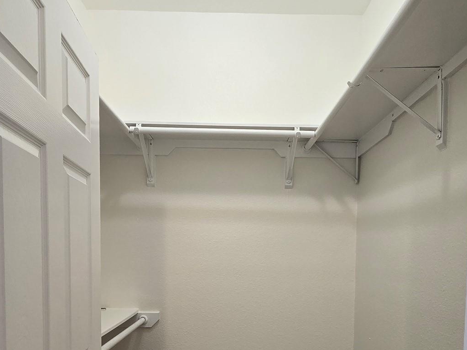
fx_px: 351
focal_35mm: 26
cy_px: 275
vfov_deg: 50.2
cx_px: 238
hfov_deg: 67.3
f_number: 2.2
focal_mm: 2.2
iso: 160
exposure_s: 1/60
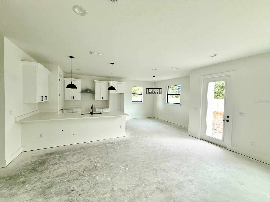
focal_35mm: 14
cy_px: 101
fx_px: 109
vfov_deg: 85.7
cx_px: 135
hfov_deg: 102.1
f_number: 2.2
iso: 200
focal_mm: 2.22
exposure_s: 1/99
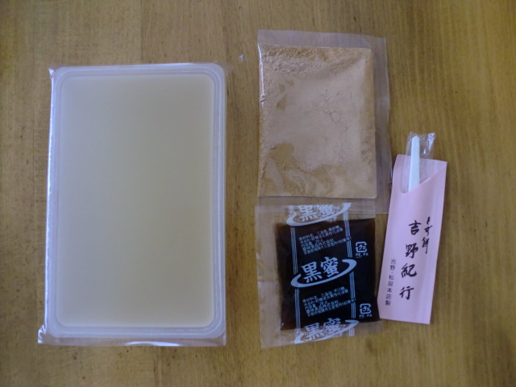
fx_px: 522
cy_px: 194
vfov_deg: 40.7
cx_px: 258
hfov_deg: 52.6
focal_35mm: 35
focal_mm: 6.3
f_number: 3.1
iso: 400
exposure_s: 1/30
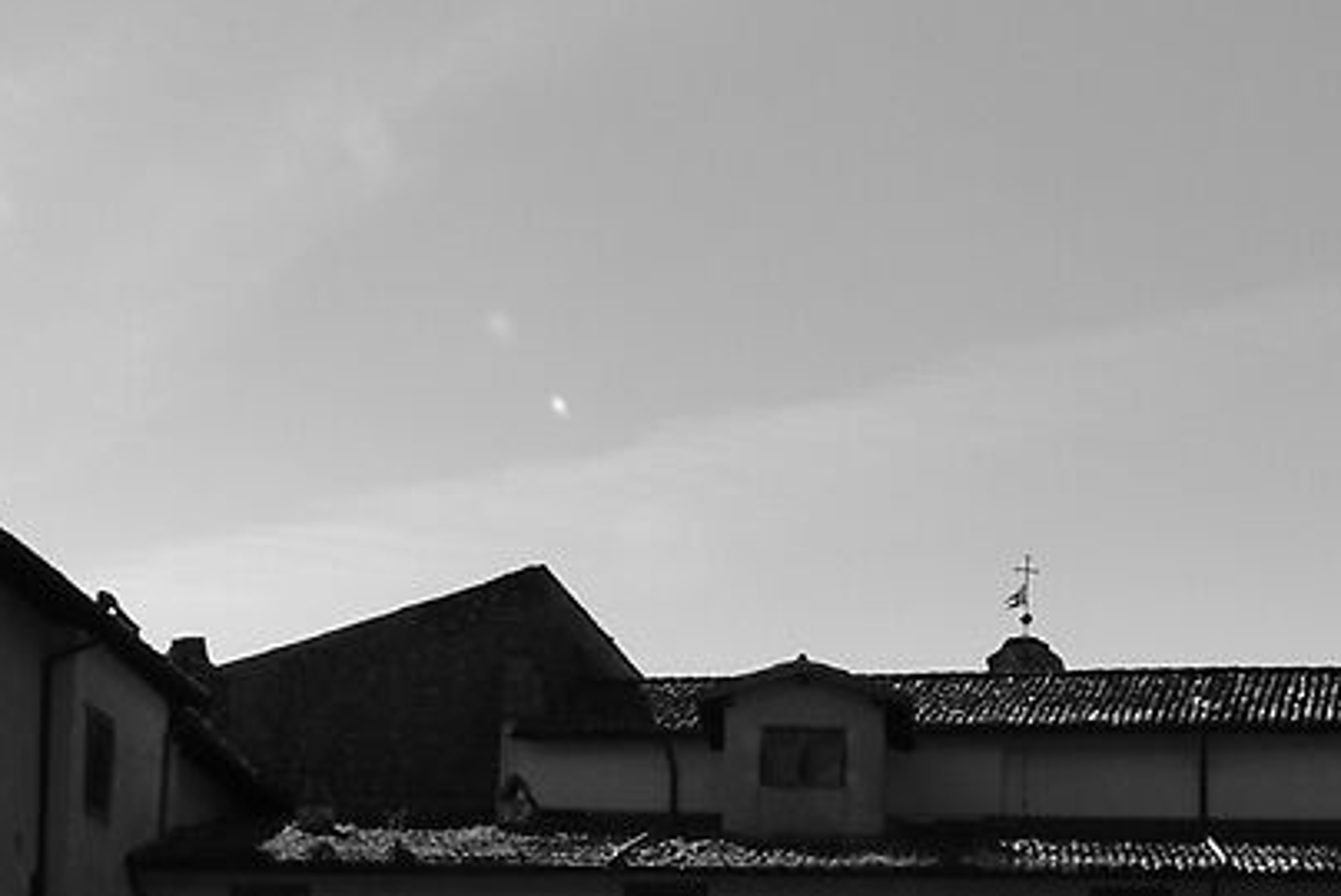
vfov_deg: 14.6
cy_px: 1238
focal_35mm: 89
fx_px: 3318
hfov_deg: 22.5
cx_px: 1129
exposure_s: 1/125
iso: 100
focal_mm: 10
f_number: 14
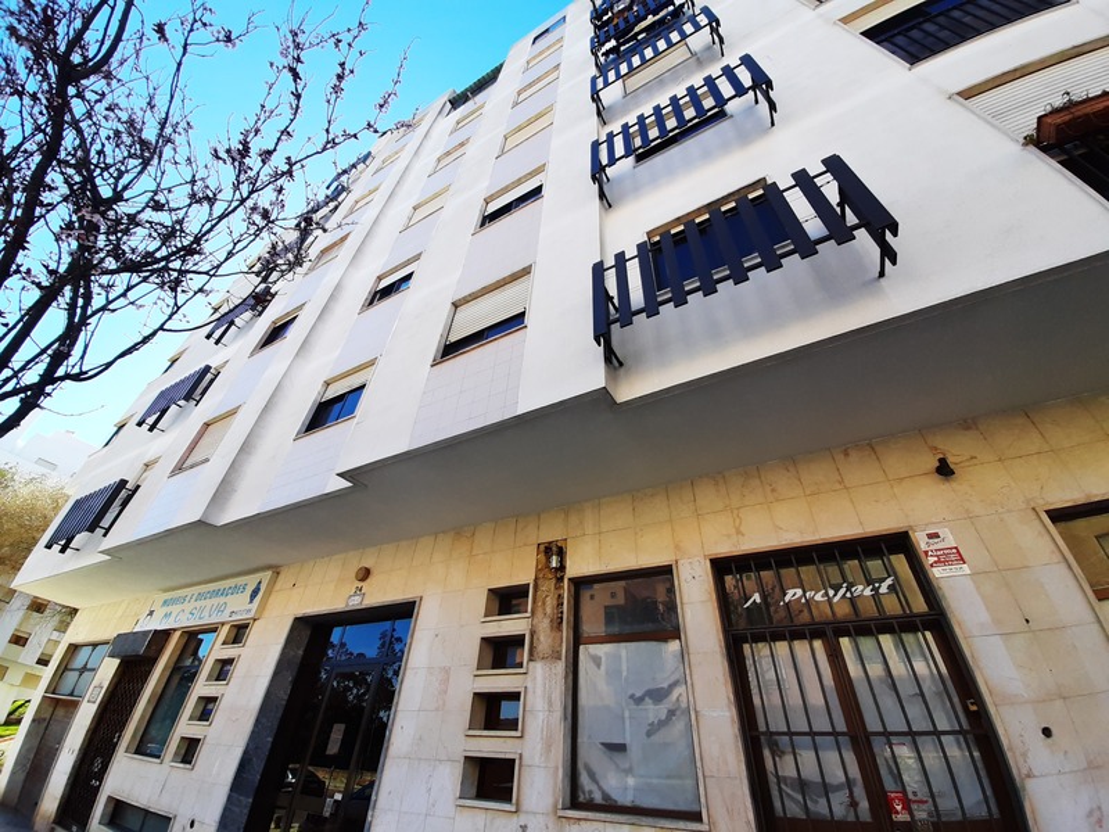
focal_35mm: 13
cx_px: 554
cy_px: 416
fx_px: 416
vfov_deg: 89.9
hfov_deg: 106.2
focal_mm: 1.42
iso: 40
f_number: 2.2
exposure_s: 1/391
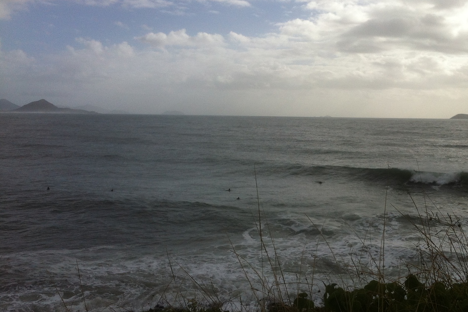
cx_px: 294
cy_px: 147
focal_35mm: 46
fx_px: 598
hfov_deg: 42.4
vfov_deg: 29.2
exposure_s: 1/2742
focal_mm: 3.85
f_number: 2.8
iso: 80
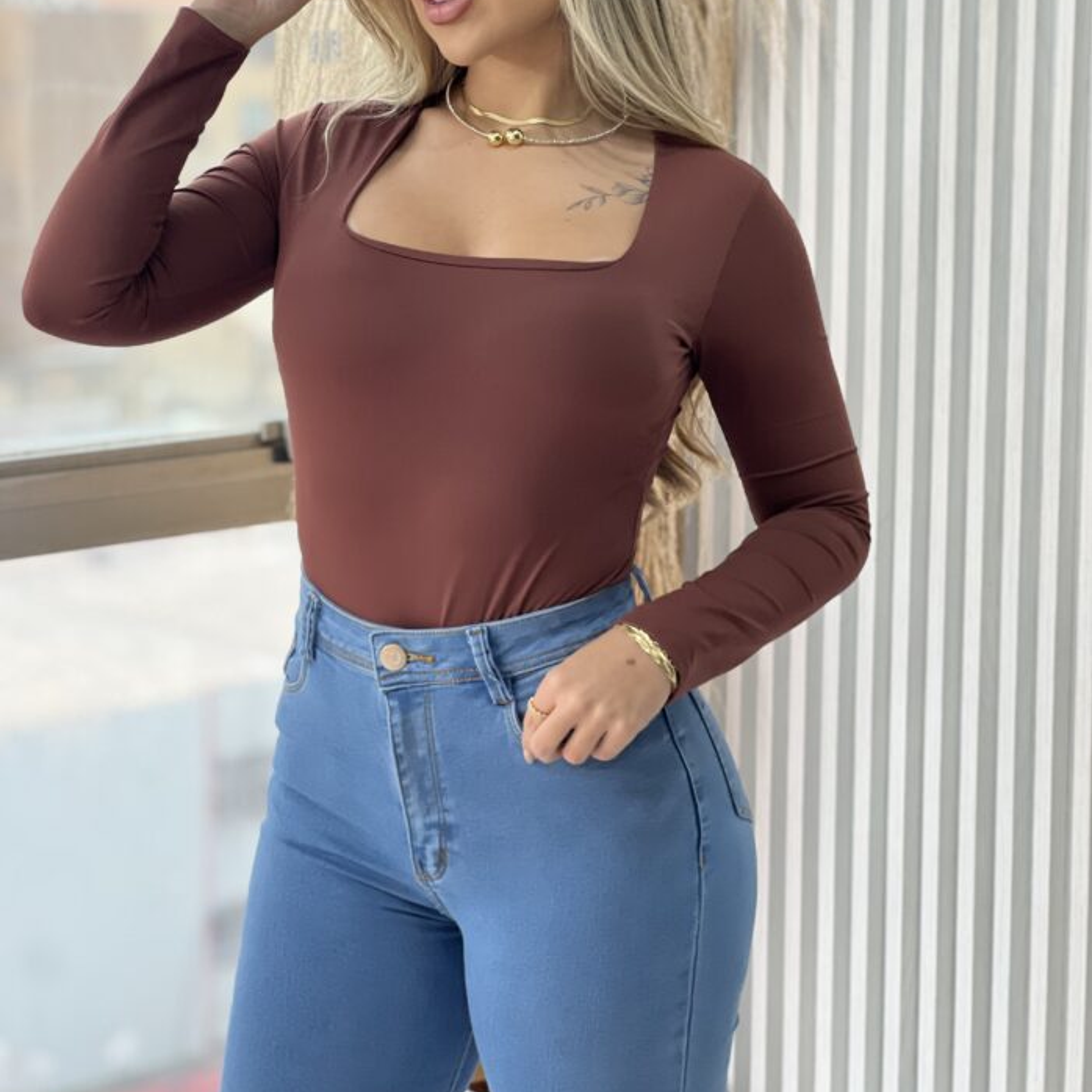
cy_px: 384
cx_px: 546
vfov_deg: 19.0
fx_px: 3248
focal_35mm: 91
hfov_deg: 19.1
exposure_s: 1/120
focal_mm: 9
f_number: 2.8
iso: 125
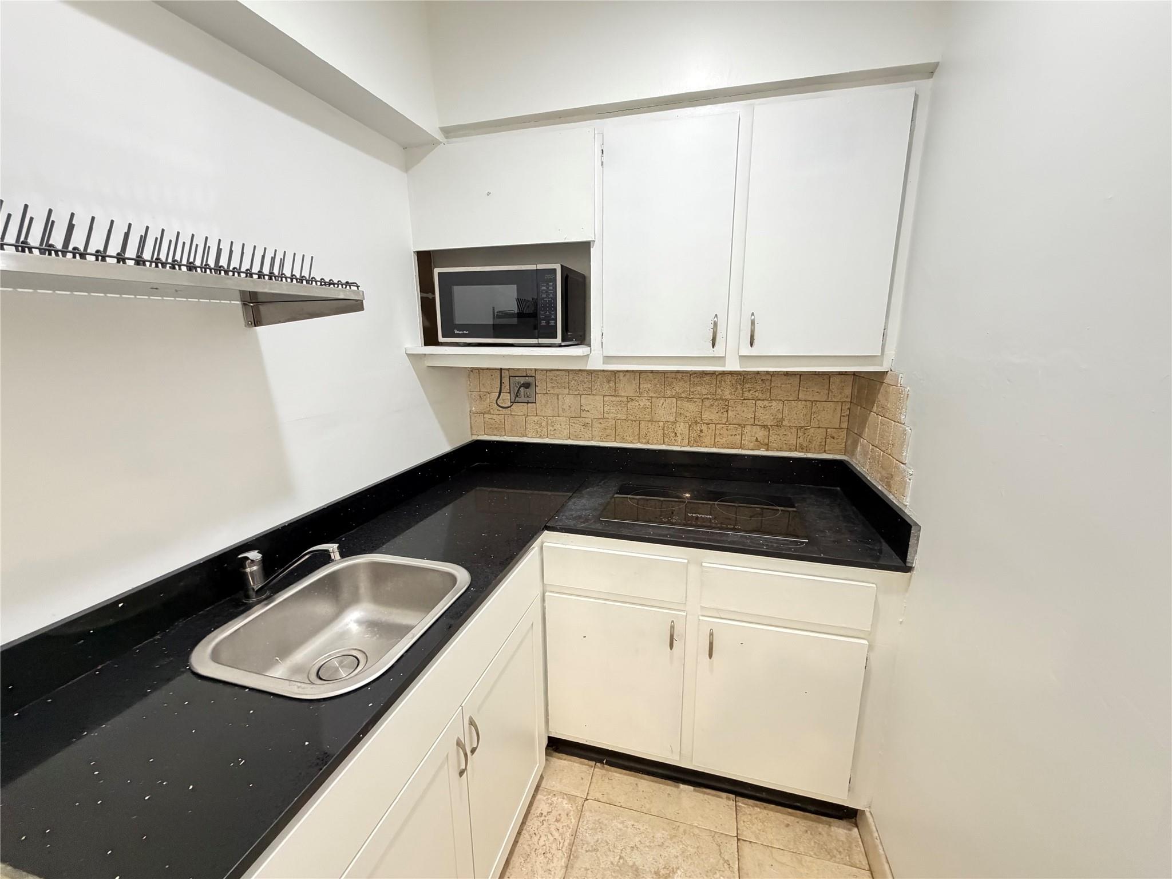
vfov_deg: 85.7
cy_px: 440
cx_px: 586
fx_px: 474
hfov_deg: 102.1
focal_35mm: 14
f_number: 2.2
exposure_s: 1/60
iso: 640
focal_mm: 2.22
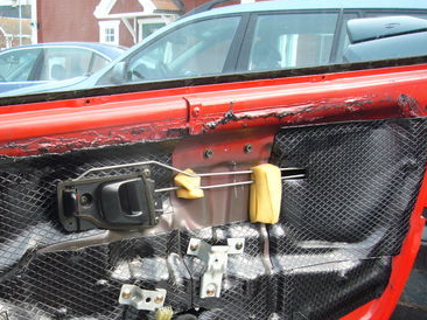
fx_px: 604
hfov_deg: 37.9
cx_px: 102
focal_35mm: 49
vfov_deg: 28.9
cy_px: 265
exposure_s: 1/160
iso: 80
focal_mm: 4.6
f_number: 2.8
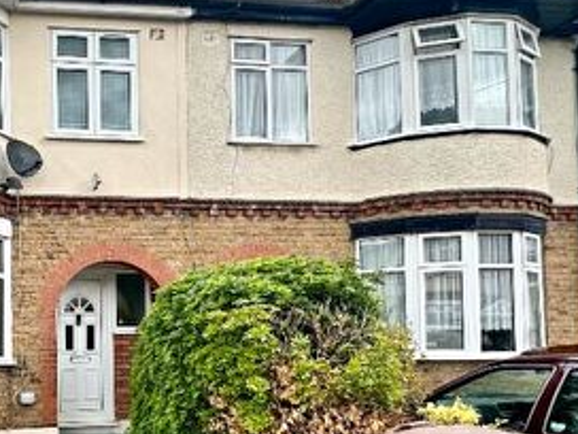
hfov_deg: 44.5
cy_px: 327
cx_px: 15
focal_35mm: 36
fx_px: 601
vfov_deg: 38.6
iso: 40
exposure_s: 1/356
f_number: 2.2
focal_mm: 2.22
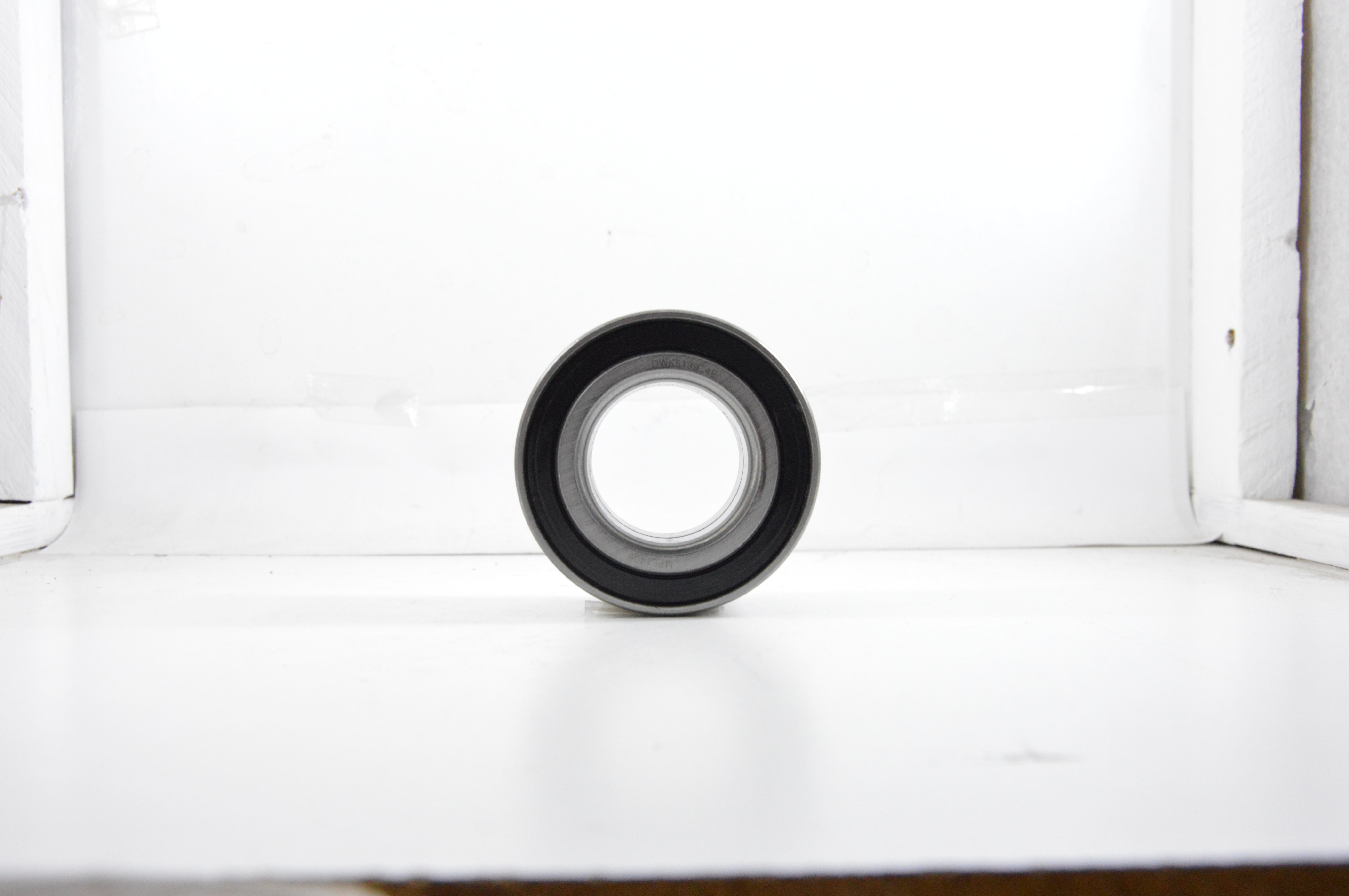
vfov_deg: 32.9
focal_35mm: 41
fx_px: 1518
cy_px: 458
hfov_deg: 47.9
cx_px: 655
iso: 3200
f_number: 7.1
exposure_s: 1/100
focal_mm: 25
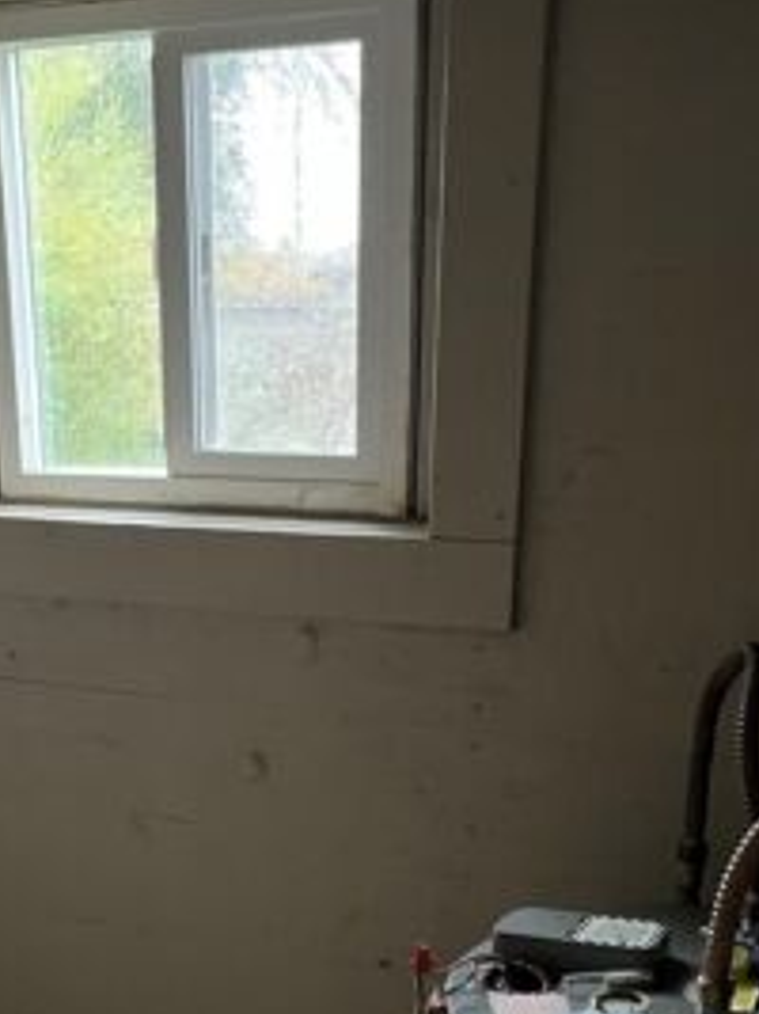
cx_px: 258
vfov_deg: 35.2
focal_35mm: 52
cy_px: 864
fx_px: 1521
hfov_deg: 27.9
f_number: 1.6
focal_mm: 5.1
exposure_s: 1/30
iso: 640
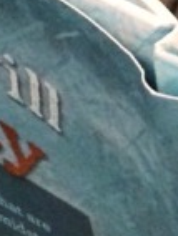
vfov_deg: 8.8
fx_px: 1477
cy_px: -183
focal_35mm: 216
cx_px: 589
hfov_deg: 6.2
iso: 320
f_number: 2.2
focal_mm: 4.12
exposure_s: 1/15
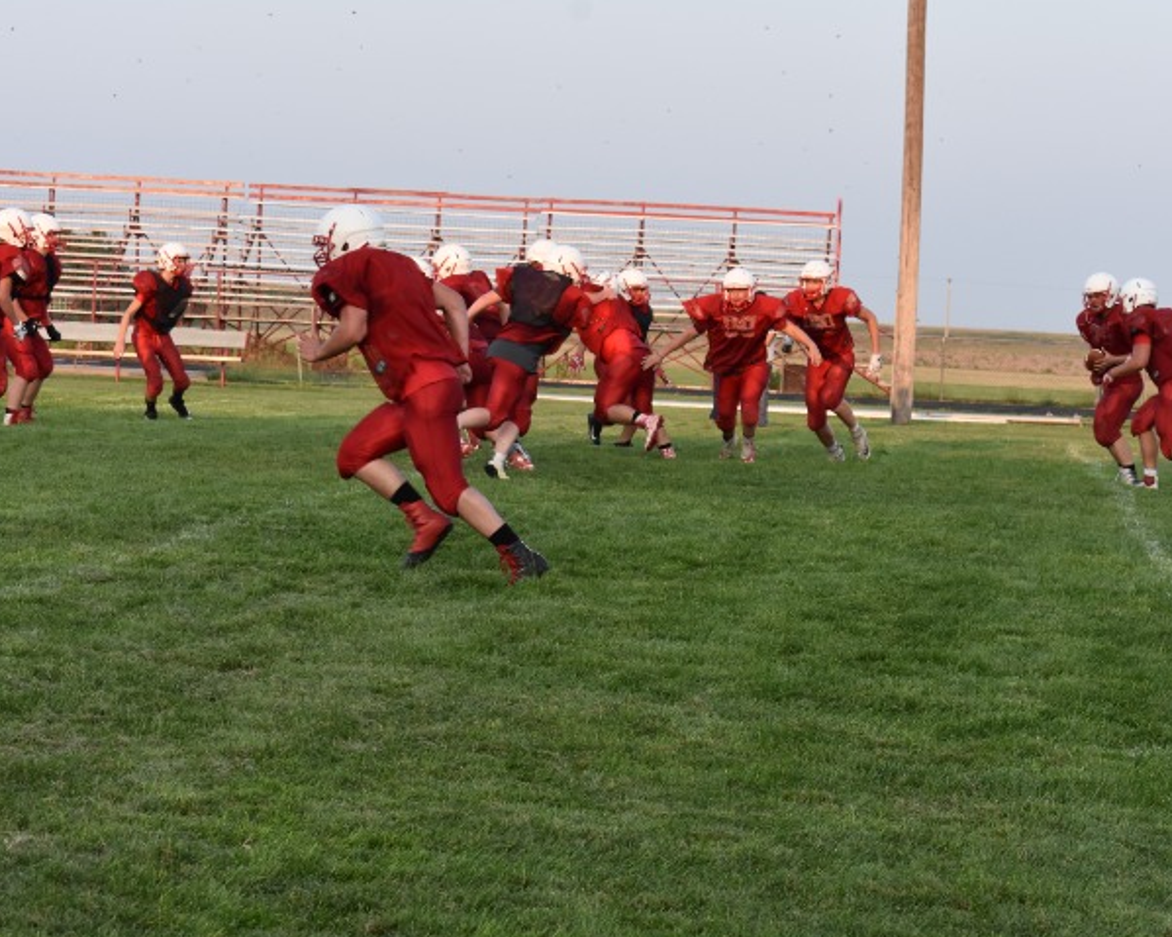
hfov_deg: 18.5
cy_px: 484
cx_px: 719
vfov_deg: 14.9
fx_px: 3593
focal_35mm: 104
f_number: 8
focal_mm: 55
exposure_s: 1/500
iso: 800
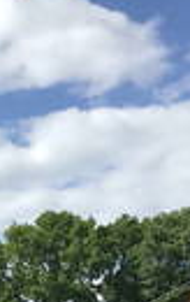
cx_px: -137
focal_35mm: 91
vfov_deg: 21.8
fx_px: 749
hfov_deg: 13.2
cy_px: 314
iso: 20
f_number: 1.8
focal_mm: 3.99
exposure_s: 1/2907
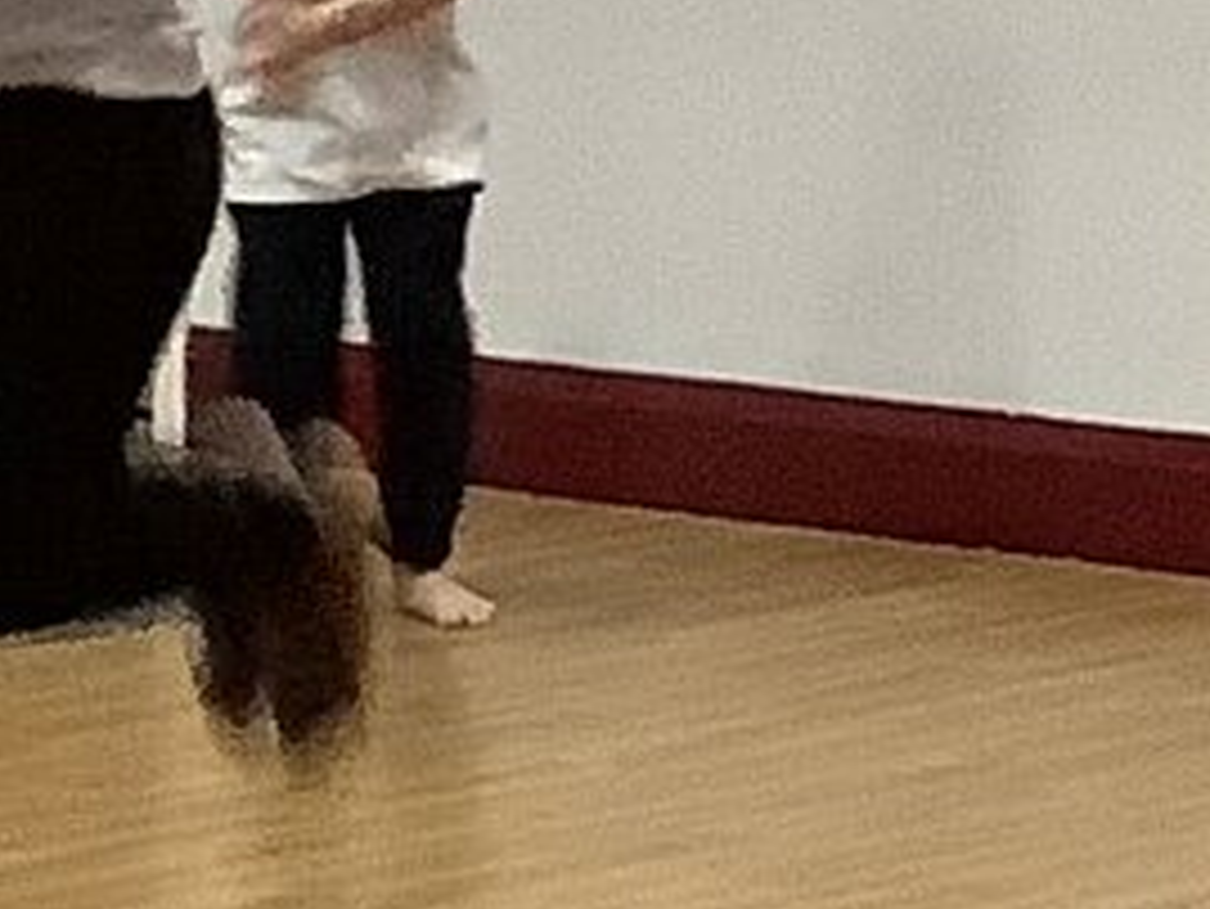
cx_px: 1003
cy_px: 864
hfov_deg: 8.4
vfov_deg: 6.3
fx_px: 8253
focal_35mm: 236
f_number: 2.4
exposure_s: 1/50
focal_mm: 3.3
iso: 320
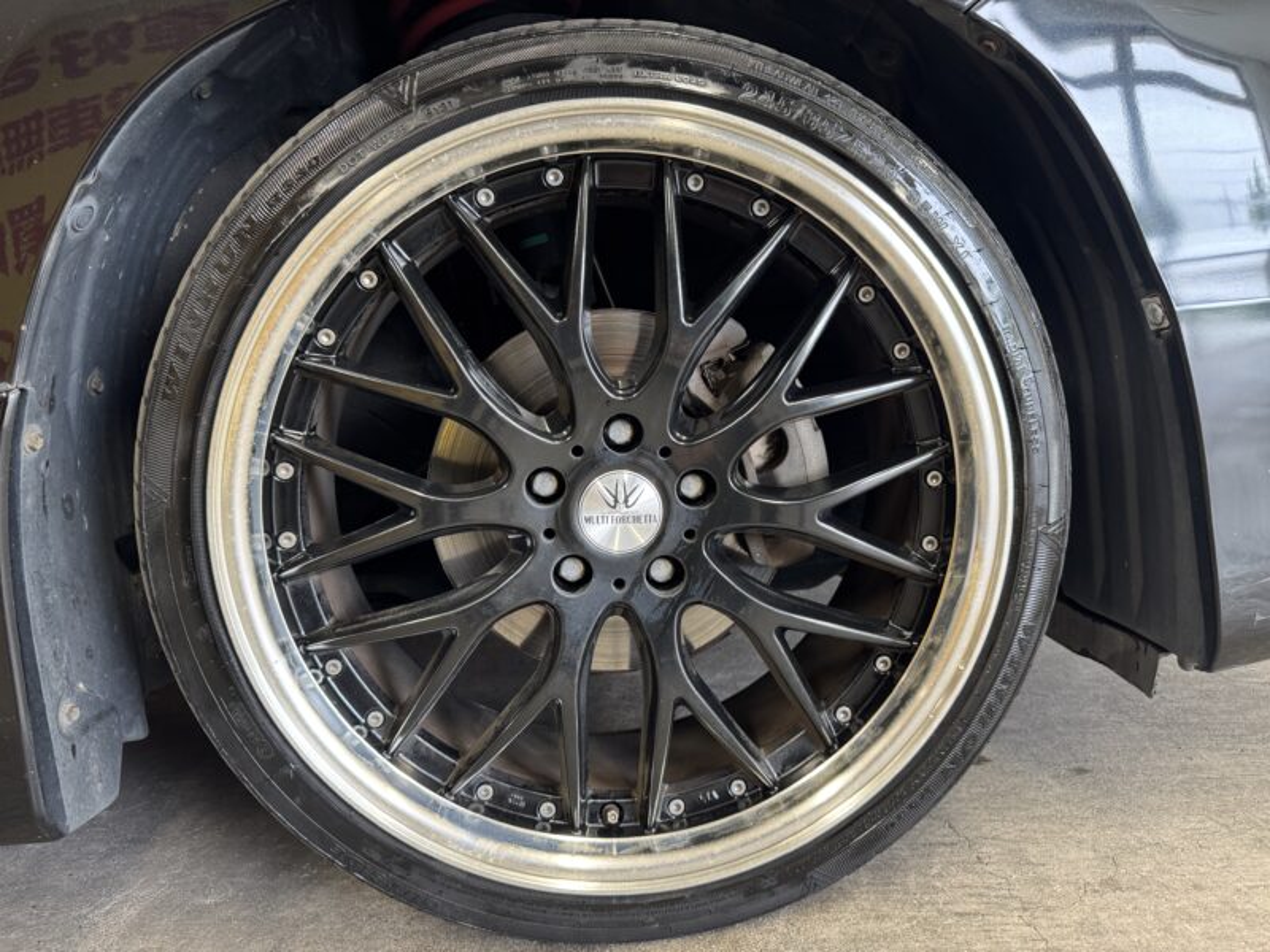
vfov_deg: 56.8
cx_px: 635
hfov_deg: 71.6
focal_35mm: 24
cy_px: 476
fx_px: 881
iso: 200
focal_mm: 6.76
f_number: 1.78
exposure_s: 1/50
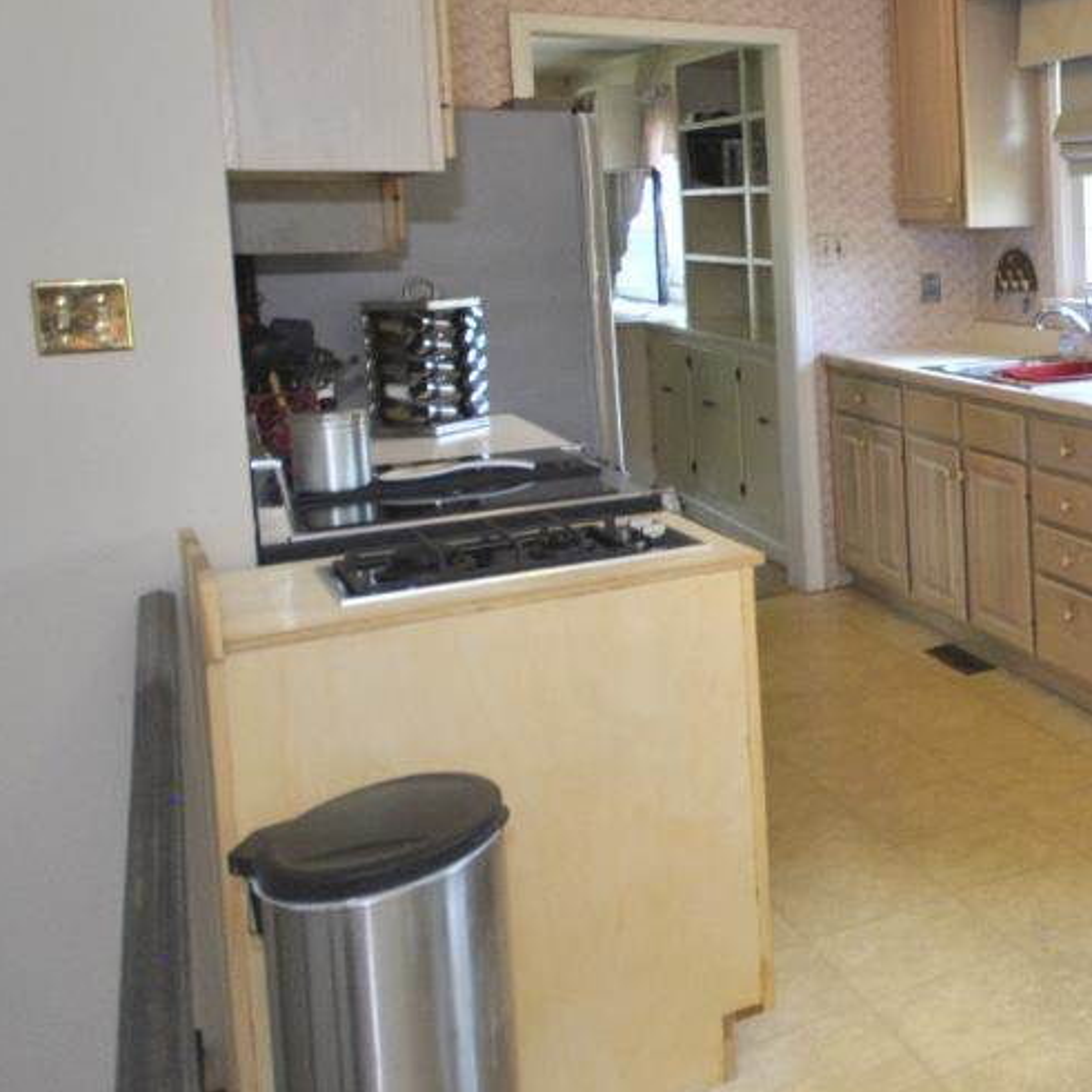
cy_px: 327
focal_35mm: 39
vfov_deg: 42.0
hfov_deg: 33.8
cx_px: 1339
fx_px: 1392
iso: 400
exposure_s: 1/60
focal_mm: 10
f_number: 4
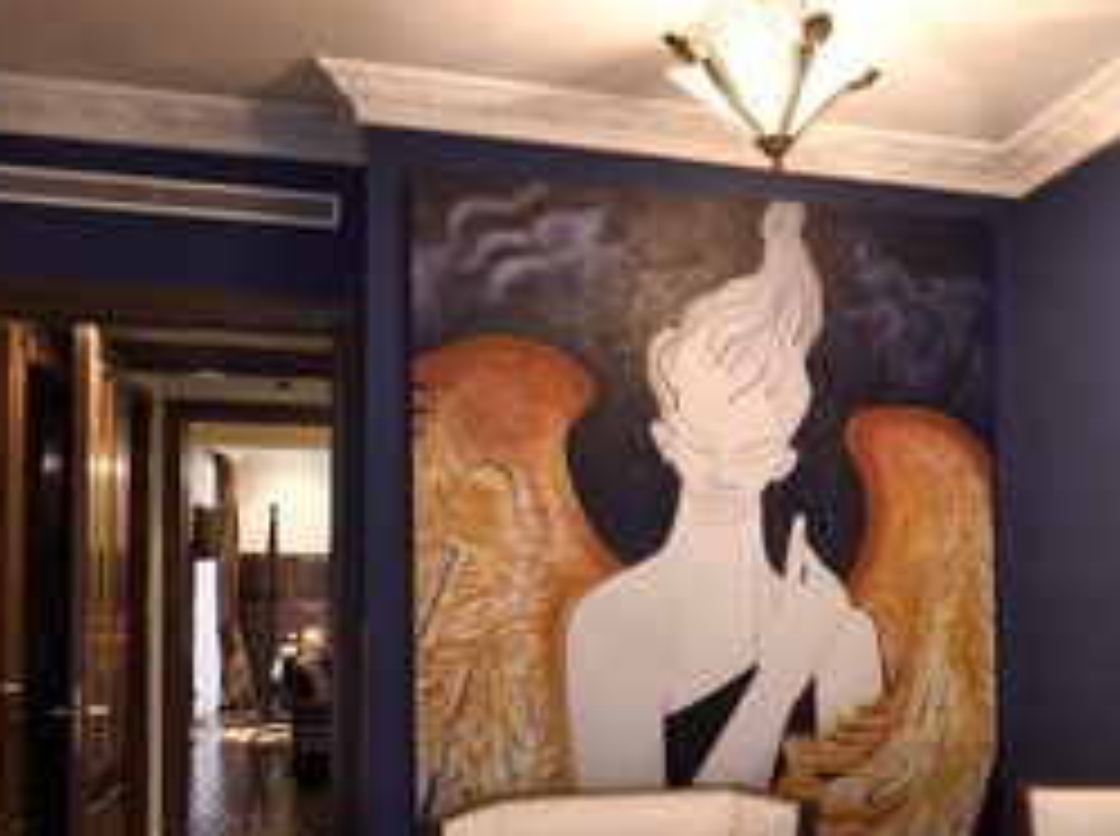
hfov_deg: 45.7
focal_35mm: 39
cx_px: 882
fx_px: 1260
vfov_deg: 36.2
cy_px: 580
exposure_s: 1/20
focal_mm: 24
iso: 3200
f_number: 7.1
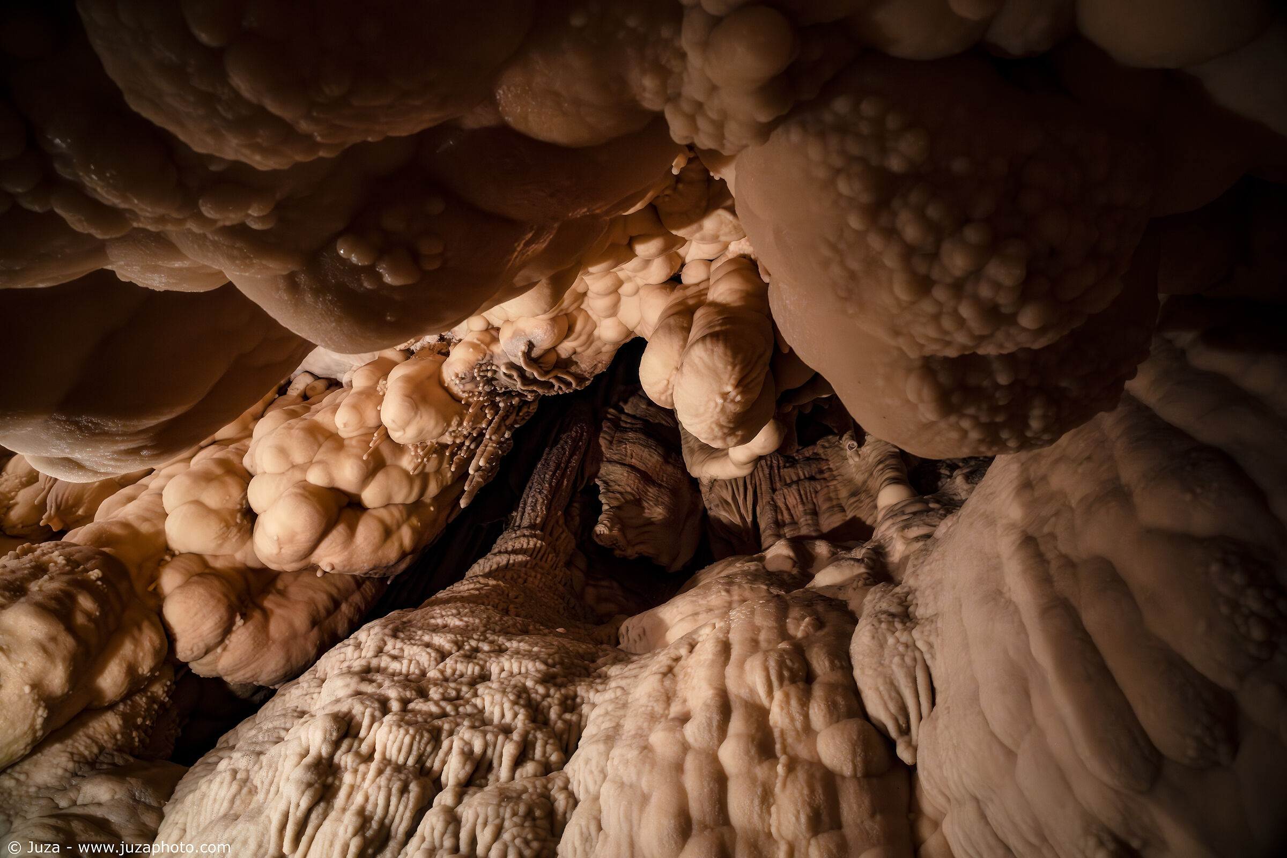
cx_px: 644
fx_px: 858
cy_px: 429
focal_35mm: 24
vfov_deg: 53.1
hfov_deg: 73.7
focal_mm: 24
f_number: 6.3
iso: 6400
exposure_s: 1/20
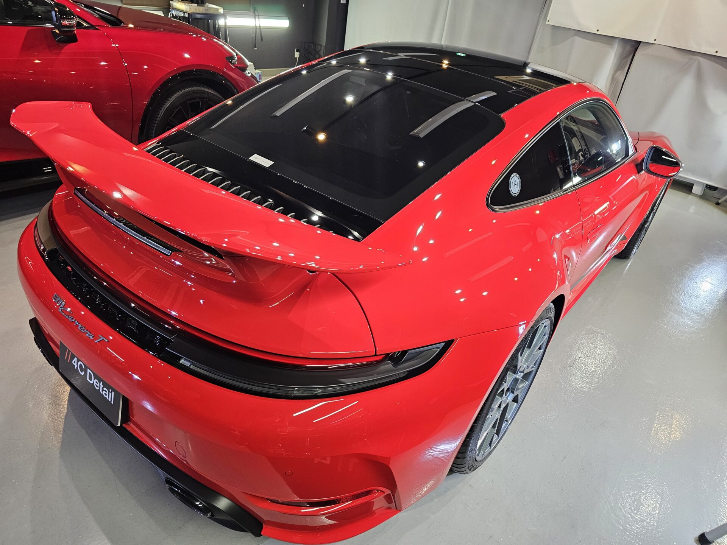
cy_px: 272
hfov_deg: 73.9
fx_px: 483
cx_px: 364
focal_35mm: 23
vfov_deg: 58.9
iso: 250
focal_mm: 6.3
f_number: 1.7
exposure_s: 1/100
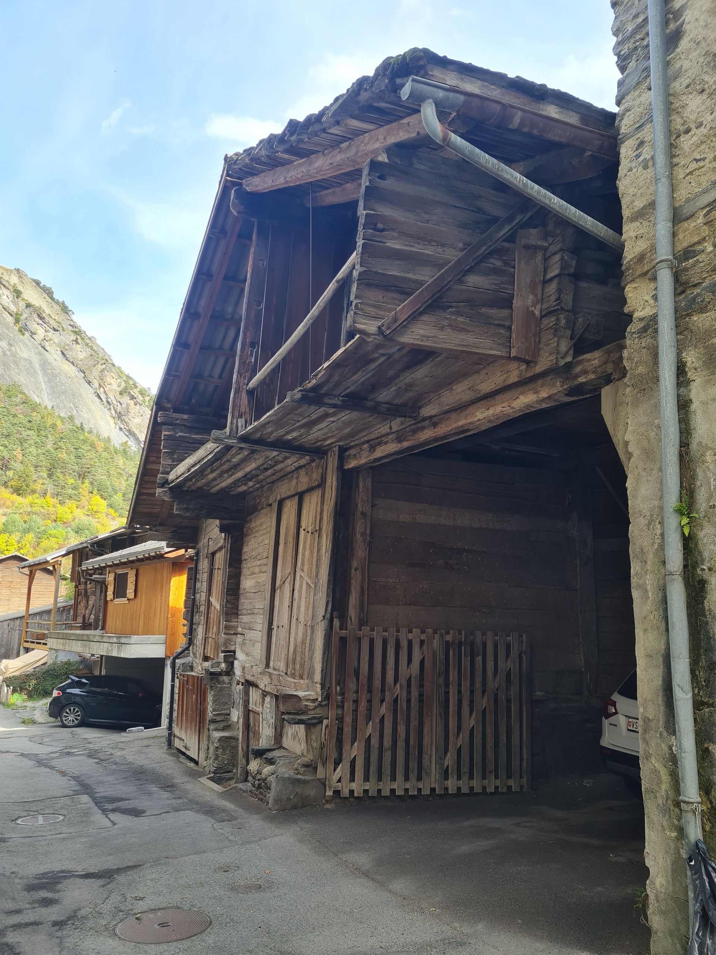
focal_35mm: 26
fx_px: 717
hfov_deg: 53.1
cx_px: 358
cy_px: 478
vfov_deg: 67.3
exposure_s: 1/239
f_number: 1.8
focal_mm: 5.4
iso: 50
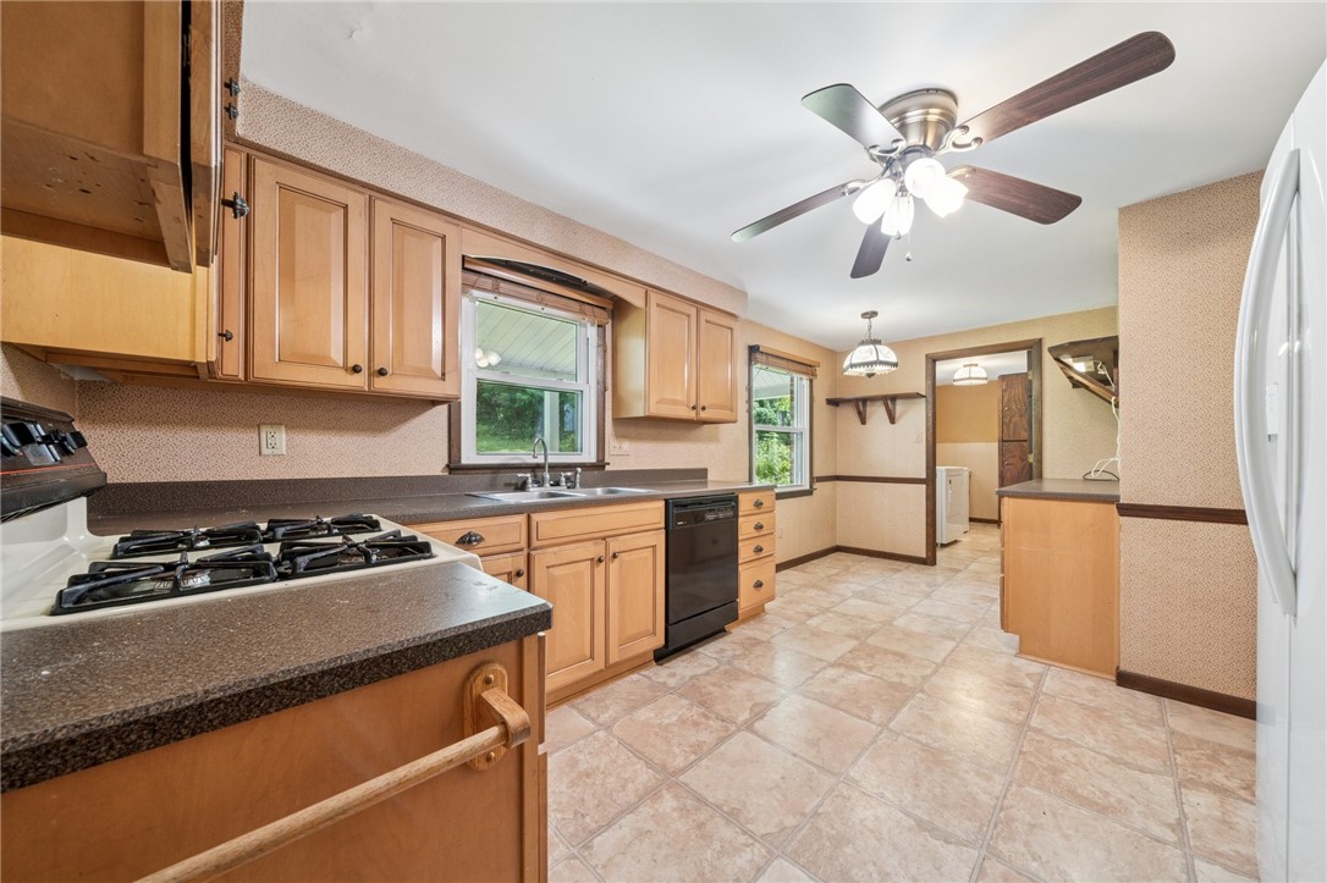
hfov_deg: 112.6
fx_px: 442
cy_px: 442
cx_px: 664
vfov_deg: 89.9
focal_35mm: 12
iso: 200
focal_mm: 12
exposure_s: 1/2.5
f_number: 11
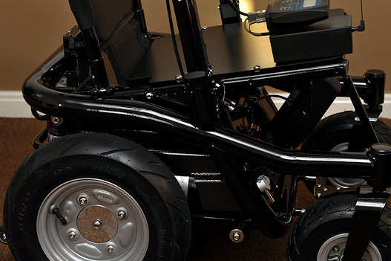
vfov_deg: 14.7
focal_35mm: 93
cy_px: 161
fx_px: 1010
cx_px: 236
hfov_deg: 21.9
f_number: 5.6
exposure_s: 1/60
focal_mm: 70
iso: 200
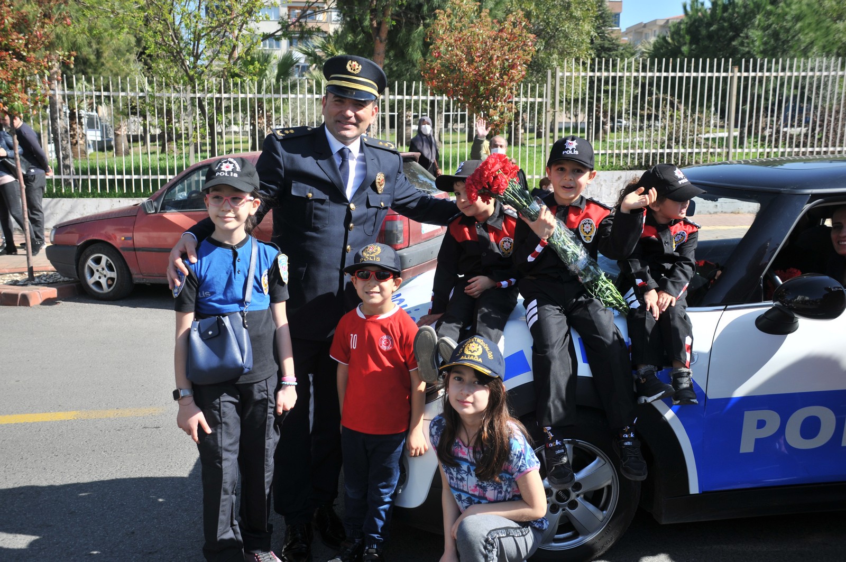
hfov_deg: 53.2
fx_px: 845
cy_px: 281
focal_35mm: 36
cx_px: 423
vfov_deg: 36.8
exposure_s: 1/640
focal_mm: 24
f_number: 3.8
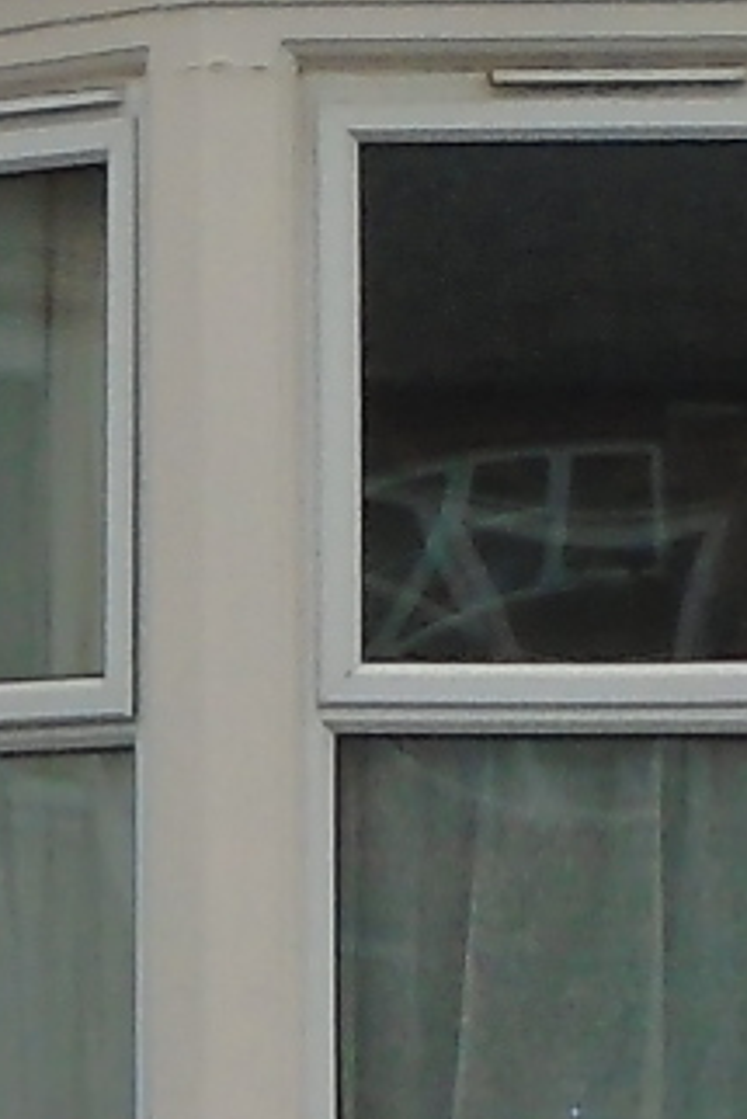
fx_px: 9358
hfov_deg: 4.6
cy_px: -177
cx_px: 400
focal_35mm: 301
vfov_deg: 6.8
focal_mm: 6.4
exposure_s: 1/640
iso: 100
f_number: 3.8
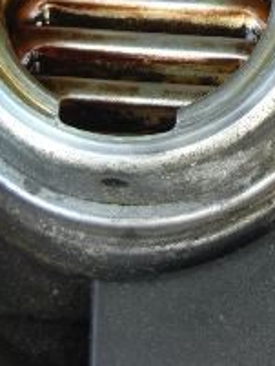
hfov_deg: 12.1
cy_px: -40
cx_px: 282
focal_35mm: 121
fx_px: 1280
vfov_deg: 15.8
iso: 100
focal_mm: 7.9
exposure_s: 1/60
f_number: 2.8
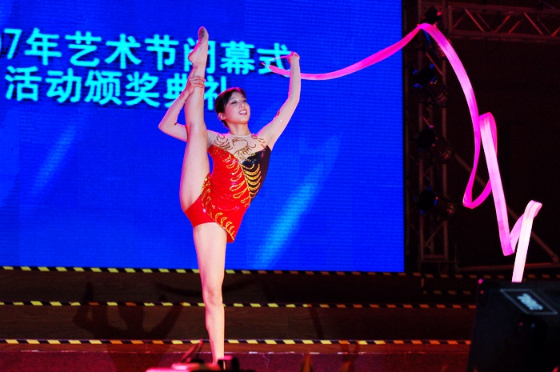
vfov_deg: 8.3
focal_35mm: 165
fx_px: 2564
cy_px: 186
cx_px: 280
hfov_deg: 12.5
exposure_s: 1/500
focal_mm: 110
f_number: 2.8
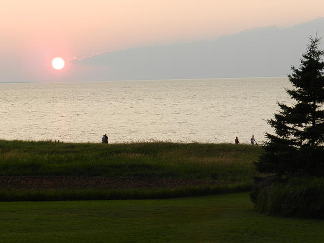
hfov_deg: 17.1
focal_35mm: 115
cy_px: 122
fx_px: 1076
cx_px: 162
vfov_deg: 12.9
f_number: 4.8
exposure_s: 1/100
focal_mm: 20.5
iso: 160
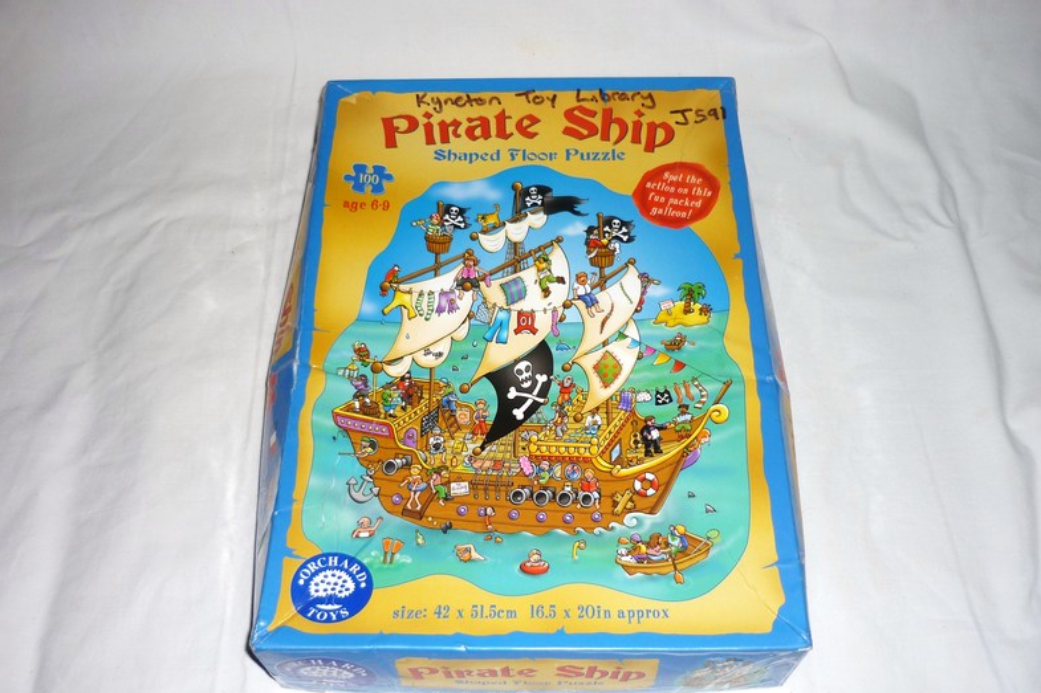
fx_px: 1012
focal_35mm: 35
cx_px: 525
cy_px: 396
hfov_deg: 54.4
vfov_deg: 37.8
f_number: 2.8
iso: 100
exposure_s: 1/30
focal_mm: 5.5
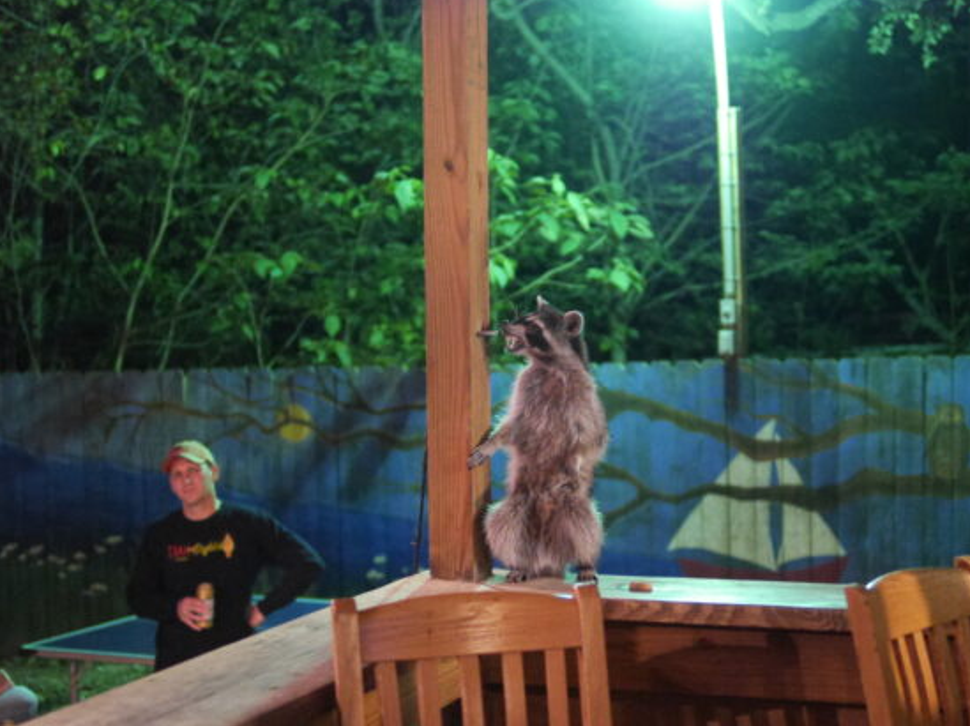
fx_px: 1960
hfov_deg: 27.8
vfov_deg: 20.9
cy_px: 458
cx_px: 551
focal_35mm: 70
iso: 3200
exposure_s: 1/60
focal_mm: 25
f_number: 1.4
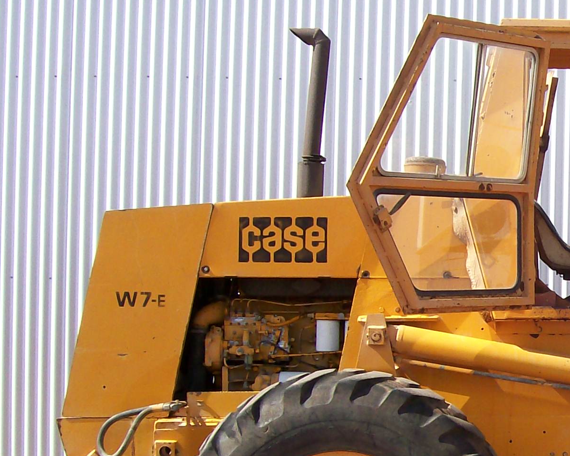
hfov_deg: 19.8
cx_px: 710
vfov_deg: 17.0
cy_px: 339
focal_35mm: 90
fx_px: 1519
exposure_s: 1/415
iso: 80
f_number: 4.8
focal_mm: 6
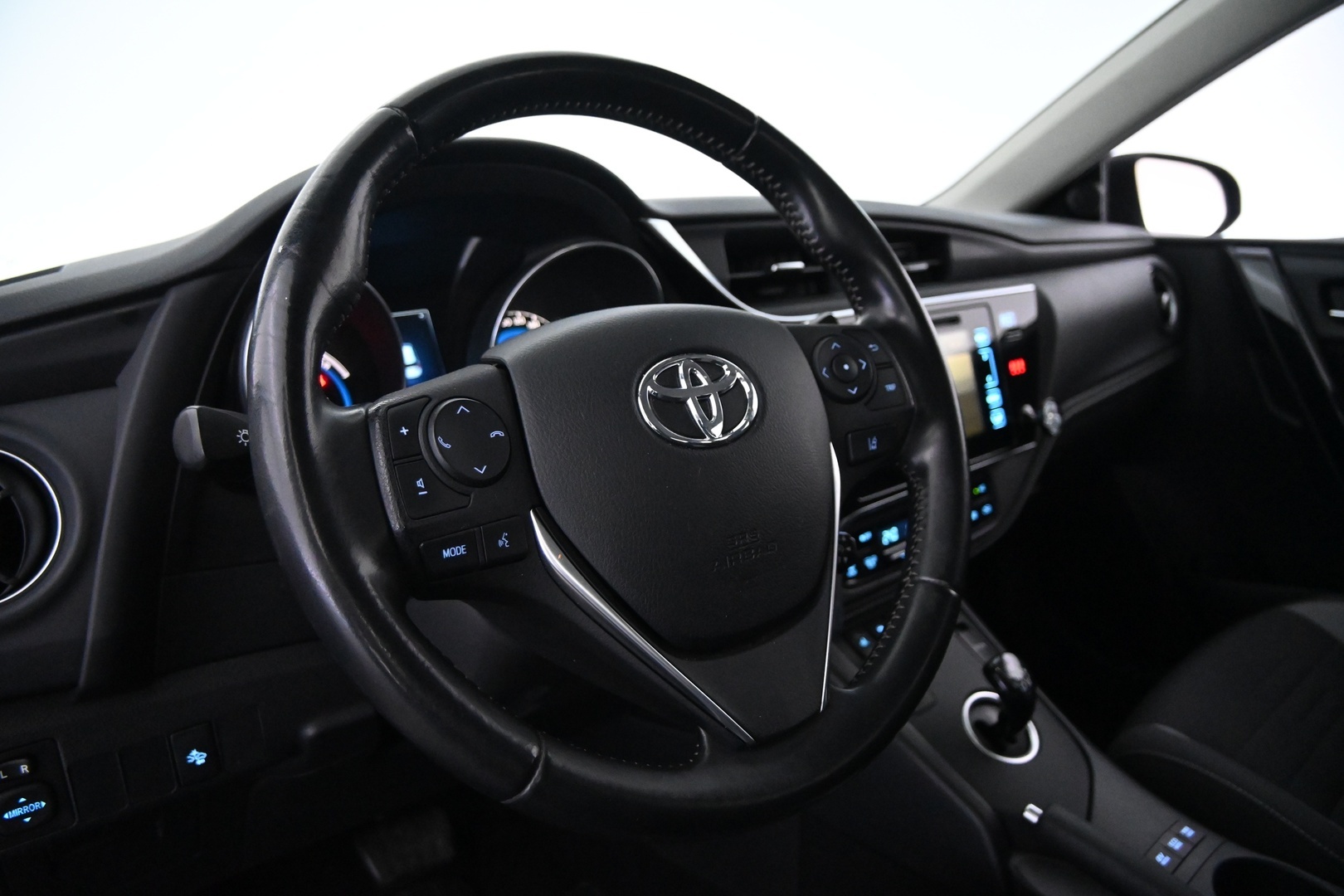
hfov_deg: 27.0
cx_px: 672
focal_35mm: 75
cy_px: 448
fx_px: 2800
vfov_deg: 18.2
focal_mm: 50
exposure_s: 1/80
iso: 5600
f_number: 6.3
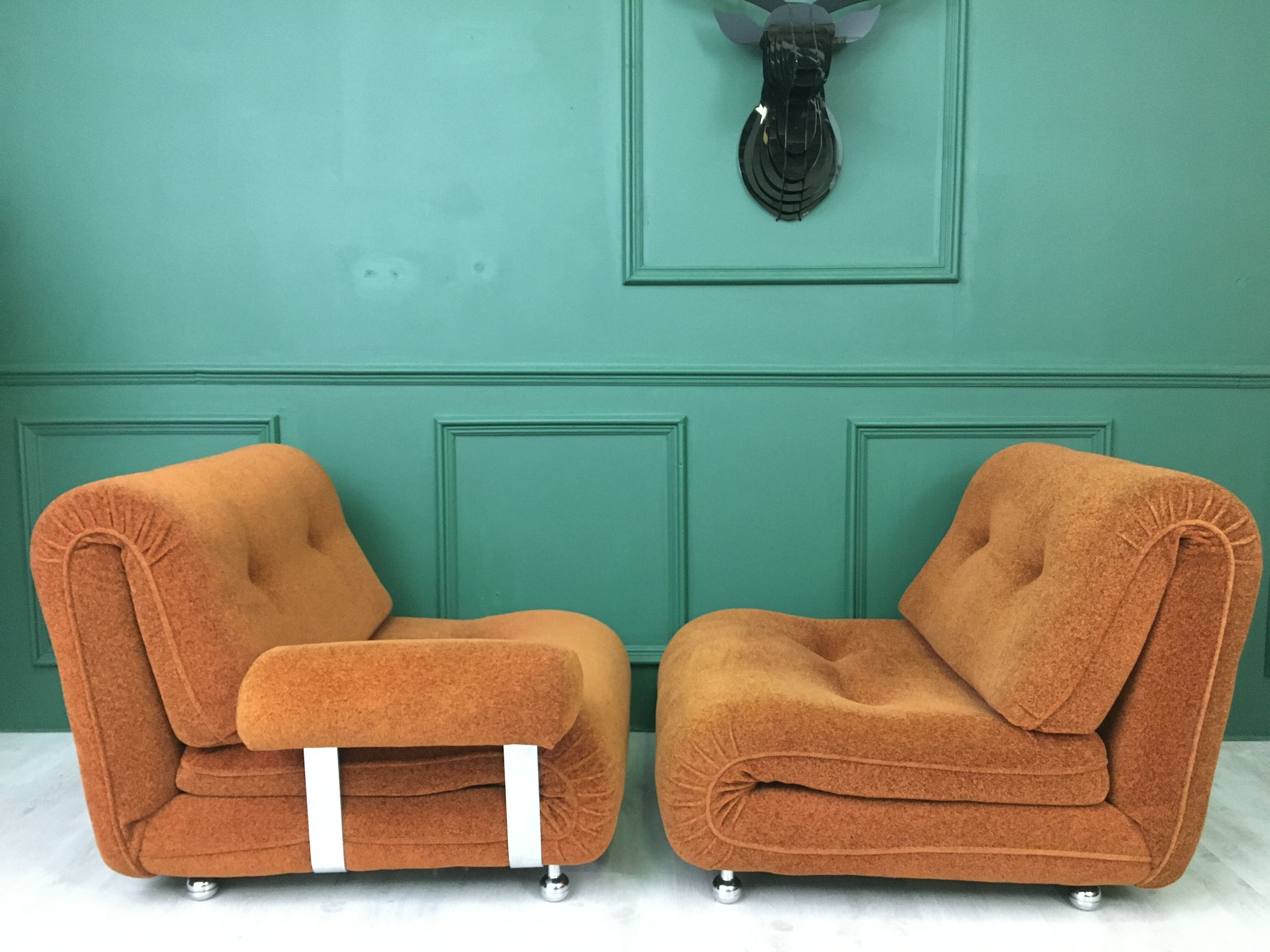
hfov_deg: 61.7
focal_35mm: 29
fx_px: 1064
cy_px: 476
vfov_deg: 48.2
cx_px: 635
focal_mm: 4.15
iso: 200
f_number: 2.2
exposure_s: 1/17
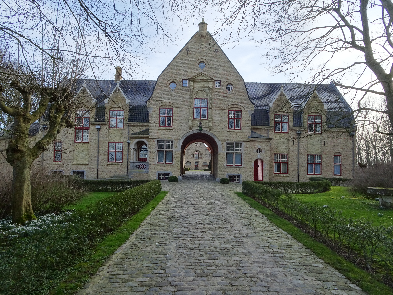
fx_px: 272
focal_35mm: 24
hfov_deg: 71.6
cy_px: 148
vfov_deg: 56.8
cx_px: 196
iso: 80
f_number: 3.5
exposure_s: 1/160
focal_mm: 4.1
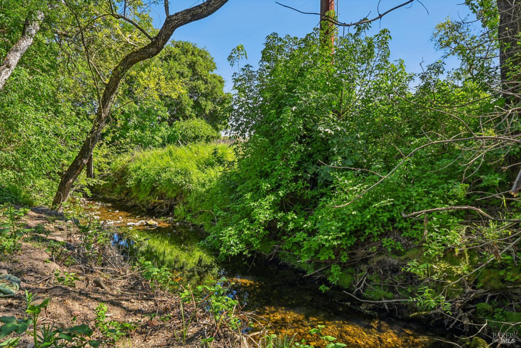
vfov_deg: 56.1
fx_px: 326
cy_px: 174
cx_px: 260
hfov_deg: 77.3
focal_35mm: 22
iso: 800
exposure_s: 1/200
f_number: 11
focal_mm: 22.5
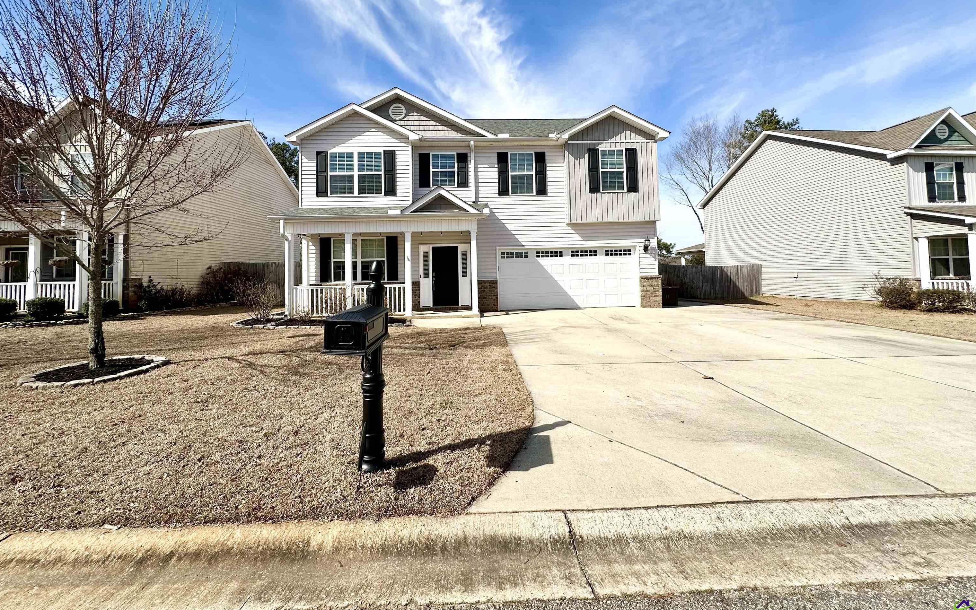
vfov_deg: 74.3
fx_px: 399
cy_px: 257
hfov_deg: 101.5
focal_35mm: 15
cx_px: 491
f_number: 2.2
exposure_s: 1/2451
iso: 40
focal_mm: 2.22
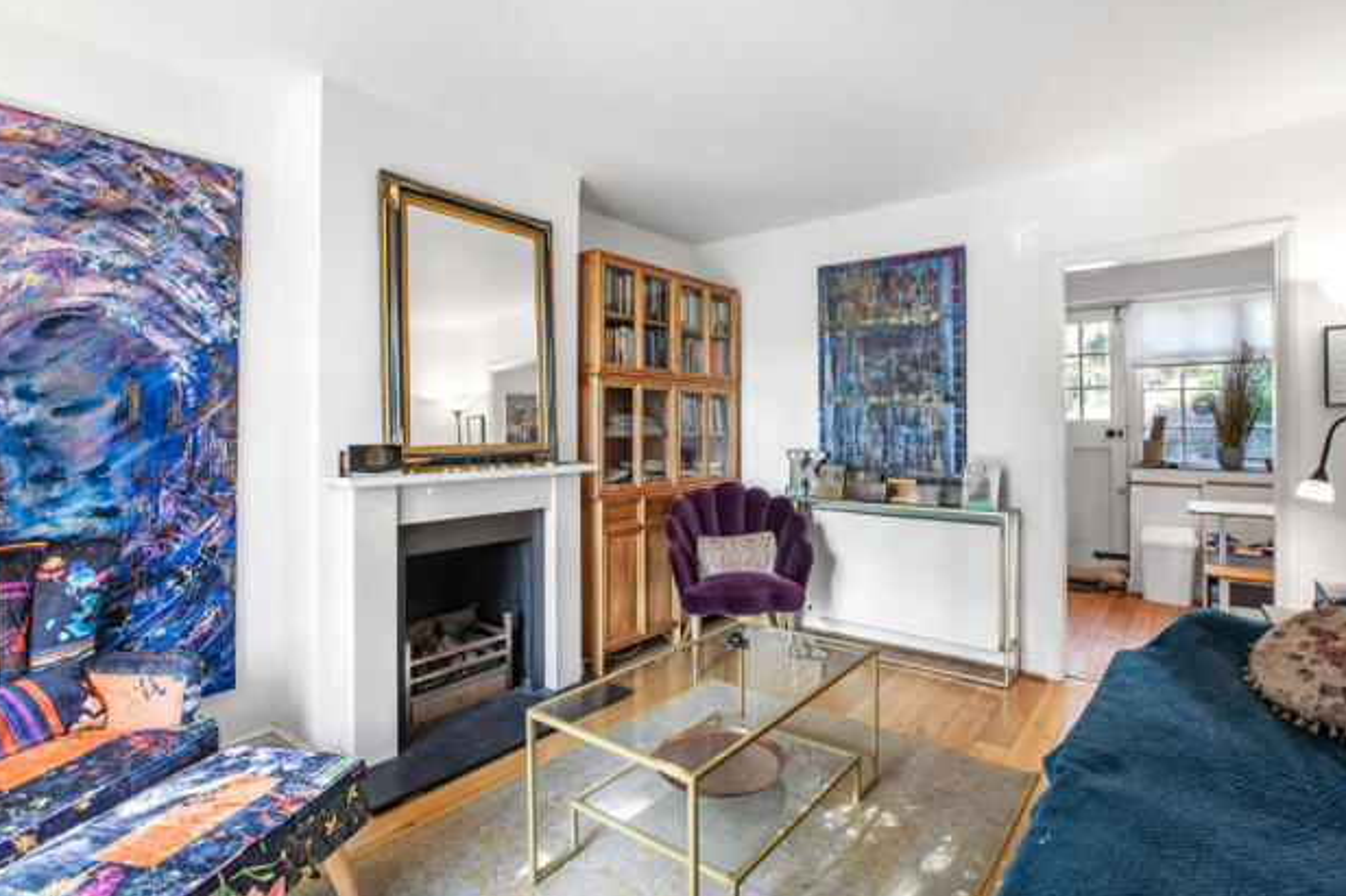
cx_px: 706
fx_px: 635
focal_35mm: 17
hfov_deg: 93.2
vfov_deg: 70.4
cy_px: 431
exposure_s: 1/8
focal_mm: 16
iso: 320
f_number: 8
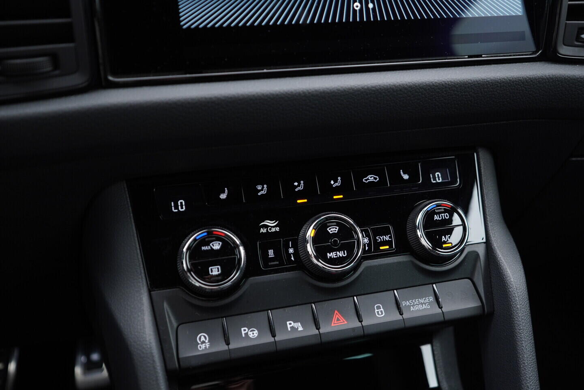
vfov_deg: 36.9
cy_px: 195
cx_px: 292
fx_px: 584
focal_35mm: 36
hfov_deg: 53.1
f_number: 2.8
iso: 250
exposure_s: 1/40
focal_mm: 24
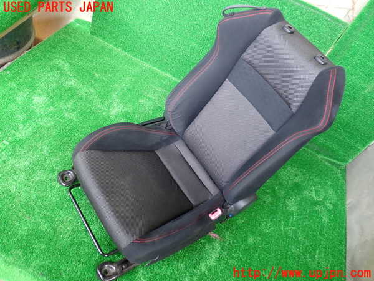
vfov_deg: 46.8
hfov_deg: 60.0
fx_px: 324
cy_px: 140
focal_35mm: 30
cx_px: 187
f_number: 2.3
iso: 200
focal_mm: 5.4
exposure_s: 1/40
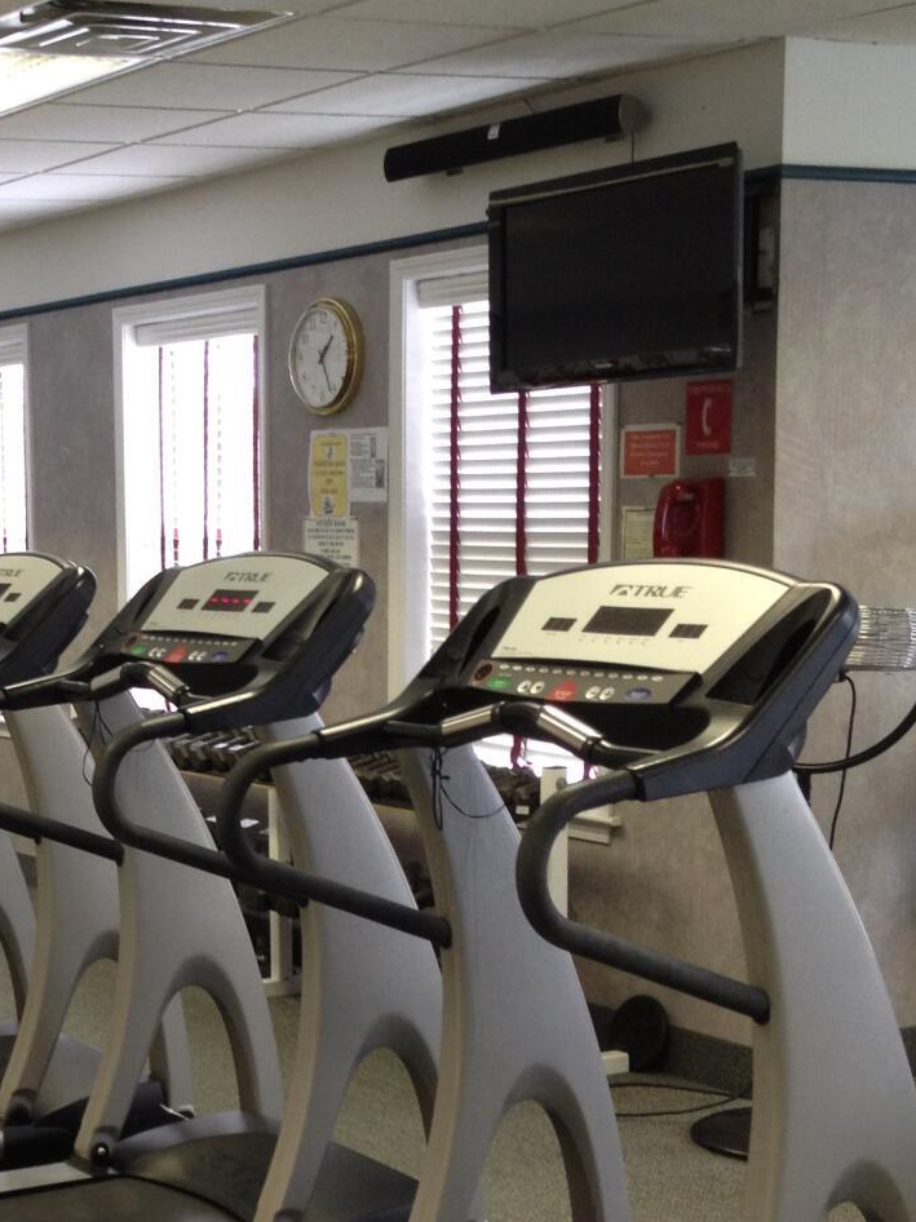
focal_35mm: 74
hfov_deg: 19.2
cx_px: -37
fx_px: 2612
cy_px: 828
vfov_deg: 26.2
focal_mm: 4.28
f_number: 2.4
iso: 100
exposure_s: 1/20
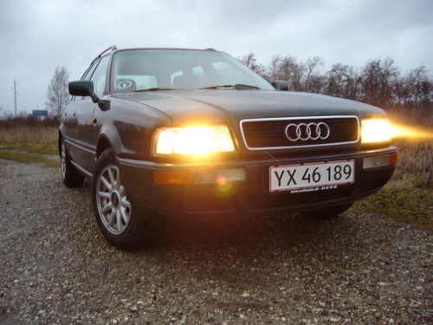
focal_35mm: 35
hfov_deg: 52.6
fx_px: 438
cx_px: 216
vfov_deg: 40.7
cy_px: 162
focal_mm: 5.8
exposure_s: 1/8
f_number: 2.8
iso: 200
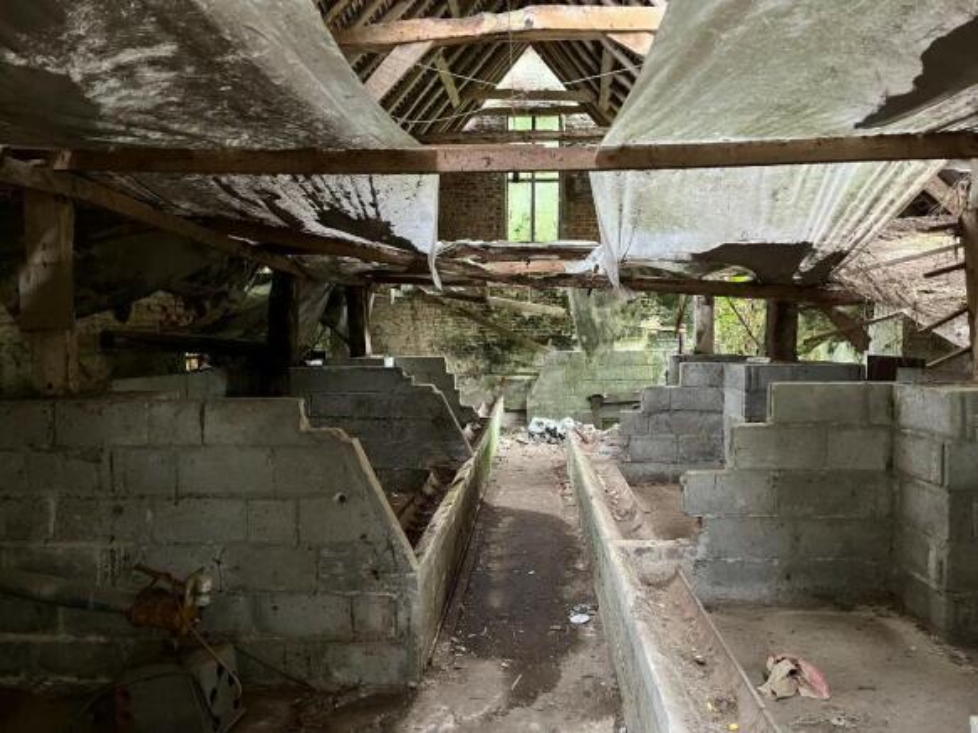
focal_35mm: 26
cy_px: 366
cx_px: 489
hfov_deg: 67.3
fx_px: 734
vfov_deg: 53.0
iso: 640
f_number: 1.6
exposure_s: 1/33
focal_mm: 5.1
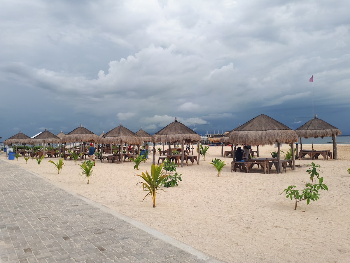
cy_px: 132
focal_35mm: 27
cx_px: 175
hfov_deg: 65.3
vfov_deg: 51.4
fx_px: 273
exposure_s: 1/625
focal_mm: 3.6
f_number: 1.9
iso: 40
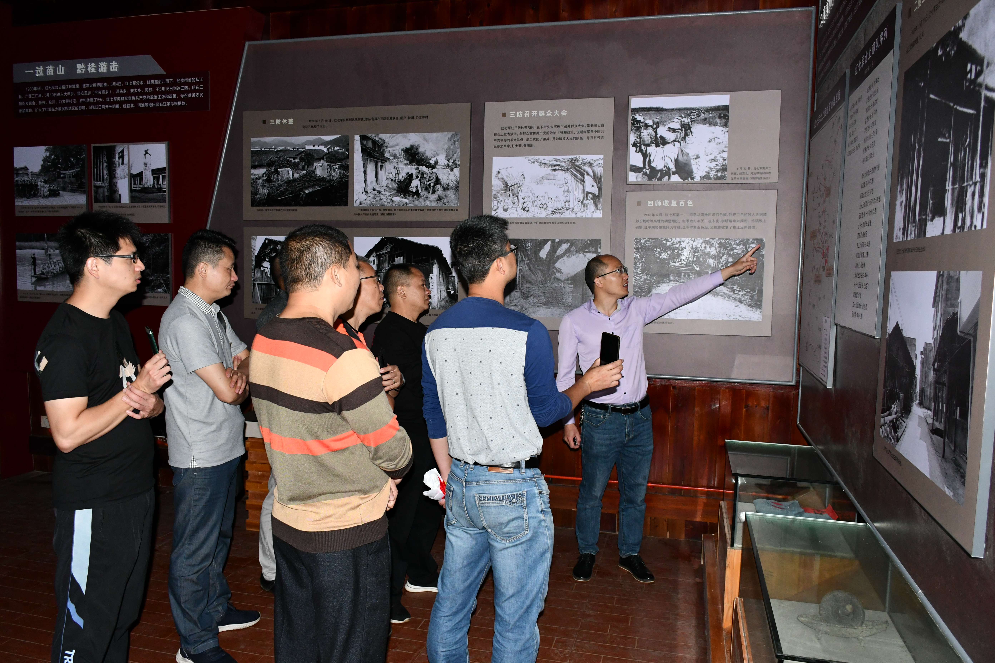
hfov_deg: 67.4
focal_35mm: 27
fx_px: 746
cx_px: 498
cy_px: 332
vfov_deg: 47.9
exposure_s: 1/60
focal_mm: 18
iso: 1600
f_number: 5.6
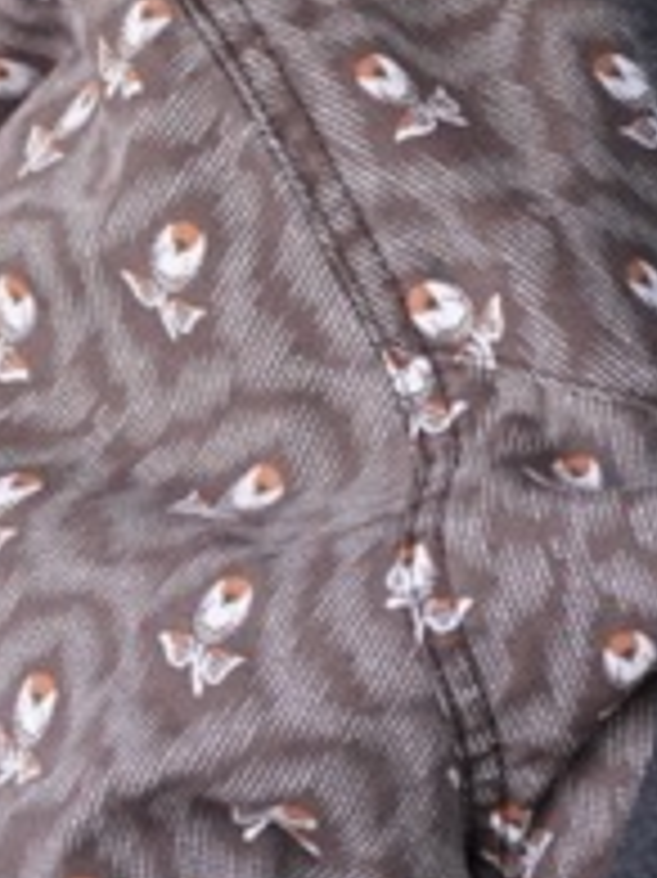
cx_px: 486
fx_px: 31971
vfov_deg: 1.6
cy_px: -736
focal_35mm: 1262
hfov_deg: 1.2
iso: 1250
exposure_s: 1/200
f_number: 5.6
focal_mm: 200
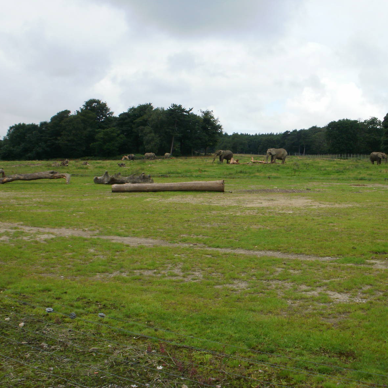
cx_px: 258
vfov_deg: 39.2
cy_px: 196
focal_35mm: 43
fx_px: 545
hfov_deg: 38.7
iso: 100
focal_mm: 6.3
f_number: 5.6
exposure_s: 1/320
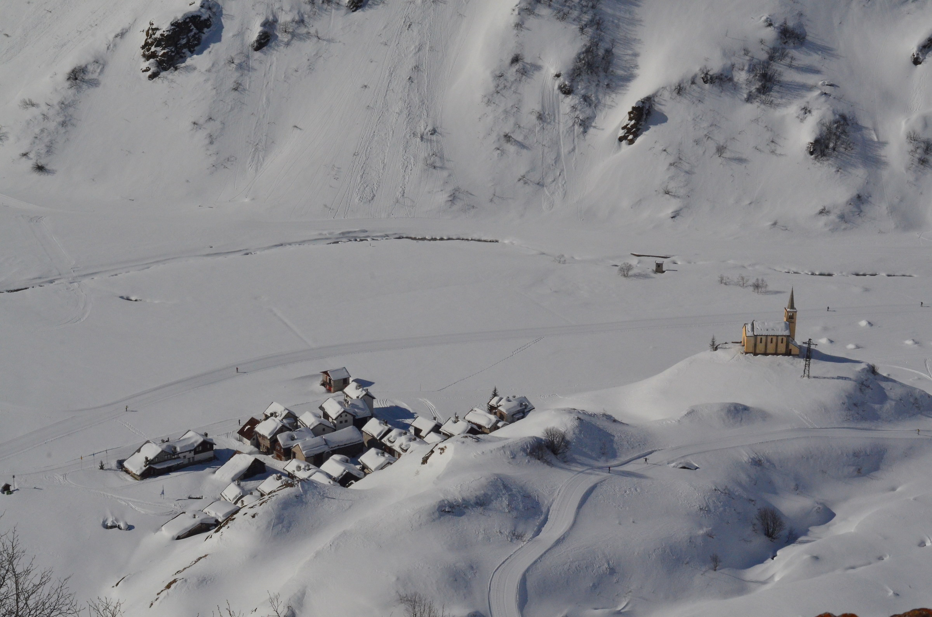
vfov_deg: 17.4
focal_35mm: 78
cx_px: 466
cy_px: 308
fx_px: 2015
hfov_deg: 26.0
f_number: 18
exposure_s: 1/1250
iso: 1600
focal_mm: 52
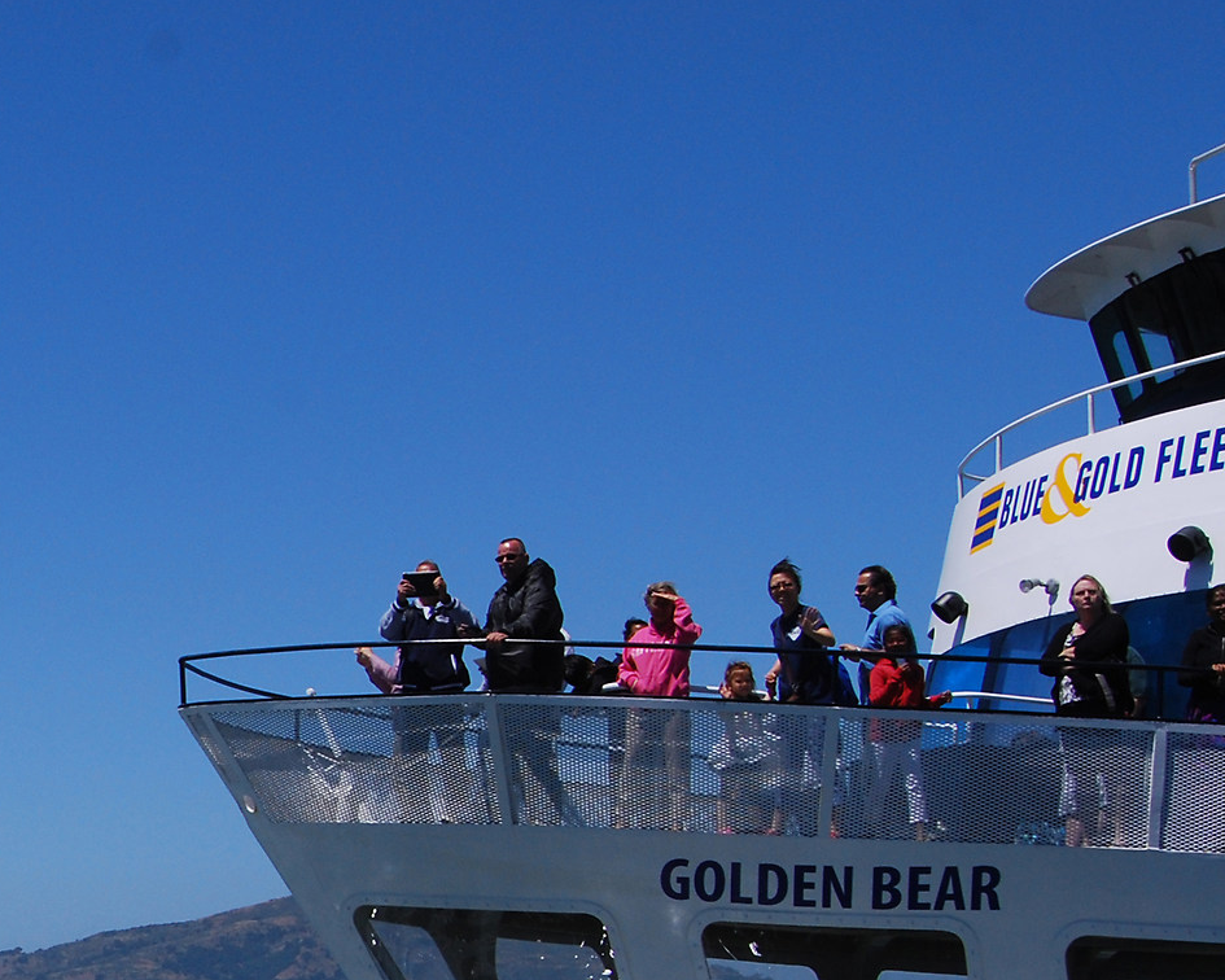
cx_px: -289
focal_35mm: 82
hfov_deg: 21.4
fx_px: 2980
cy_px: 972
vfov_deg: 18.2
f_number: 11
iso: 200
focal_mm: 23
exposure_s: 1/500
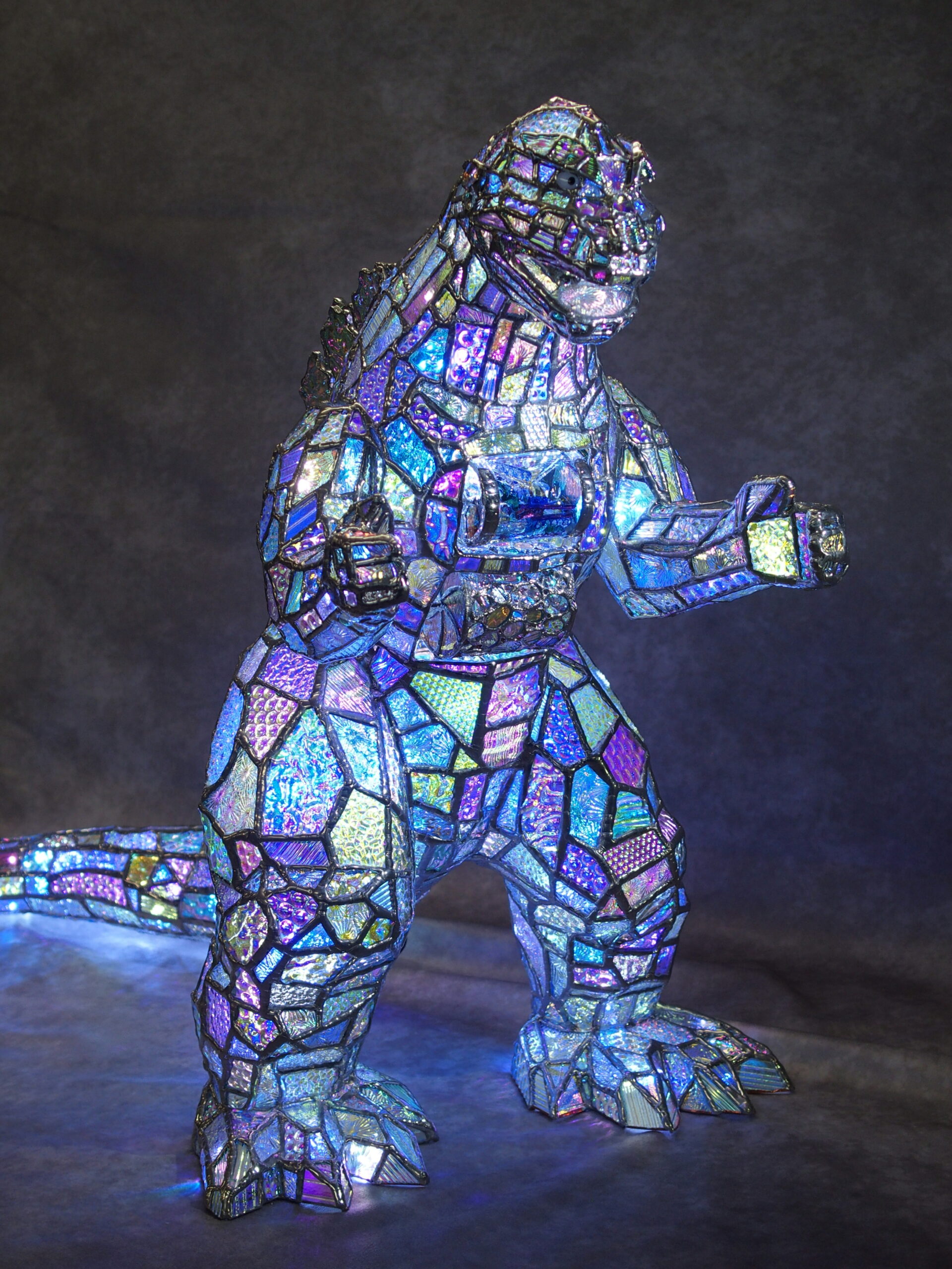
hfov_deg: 23.7
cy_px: 634
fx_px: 2273
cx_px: 476
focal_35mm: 62
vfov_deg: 31.2
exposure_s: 1/125
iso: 200
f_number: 2.8
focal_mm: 13.2
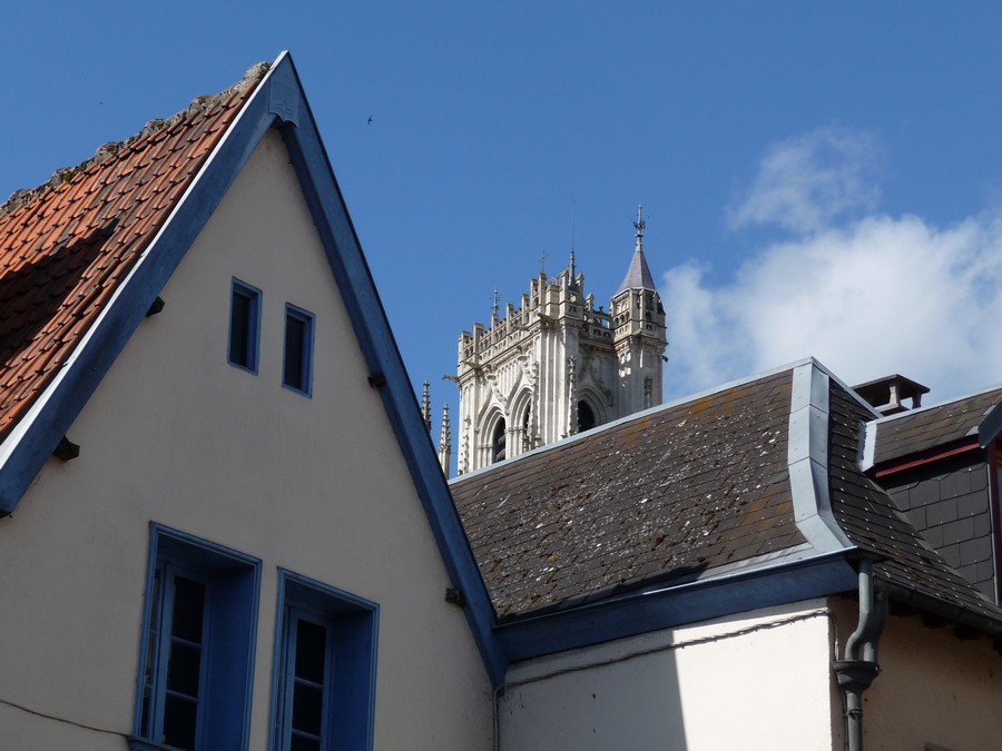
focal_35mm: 99
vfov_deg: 14.9
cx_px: 501
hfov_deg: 19.8
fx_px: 2866
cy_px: 376
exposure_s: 1/800
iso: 100
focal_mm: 15.2
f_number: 4.7
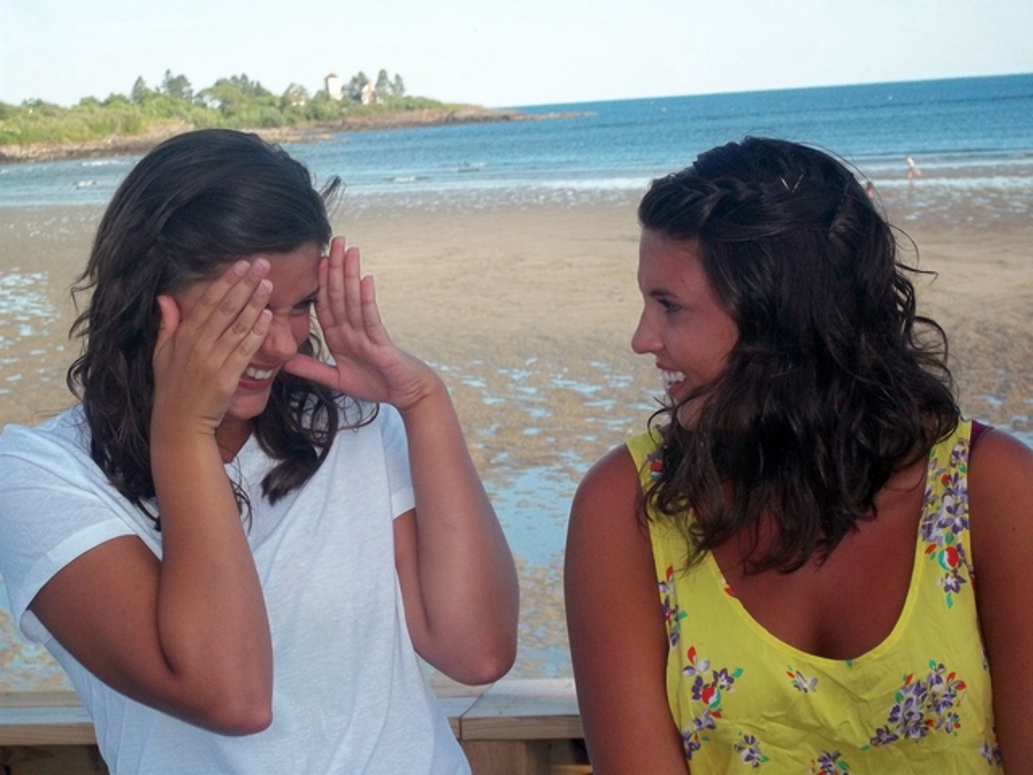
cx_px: 516
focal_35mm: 96
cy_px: 388
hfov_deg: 20.4
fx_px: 2865
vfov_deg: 15.4
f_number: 5.2
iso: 160
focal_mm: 17.1
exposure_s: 1/500
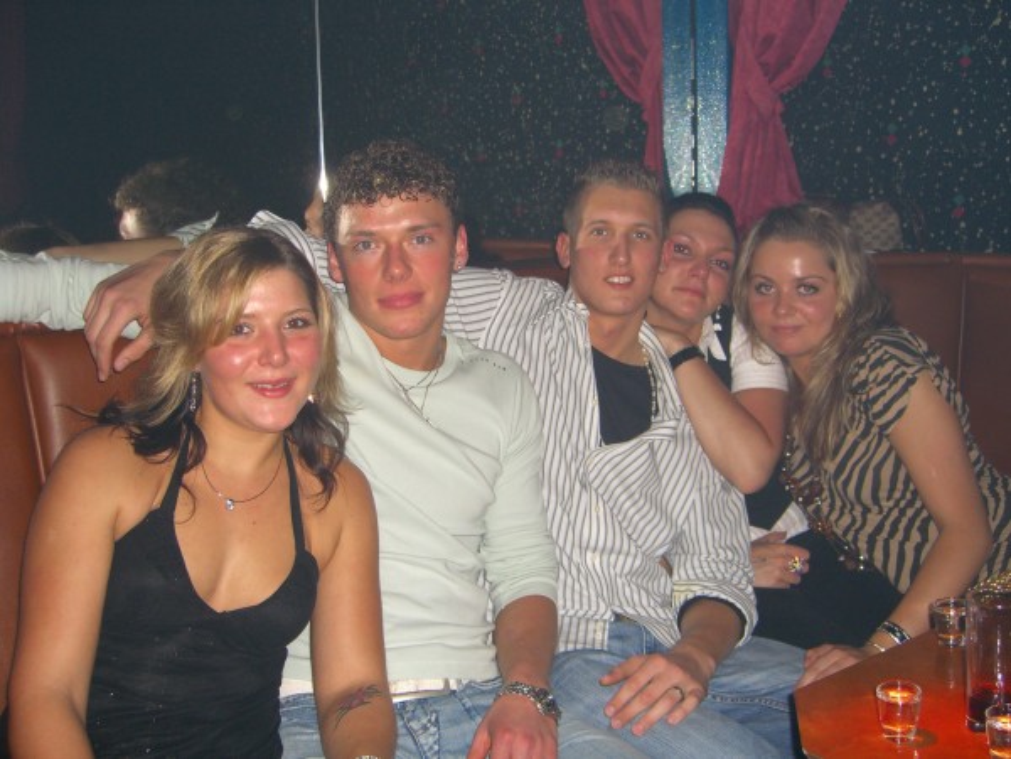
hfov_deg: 49.0
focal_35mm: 38
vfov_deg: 37.7
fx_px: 1110
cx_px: 506
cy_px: 380
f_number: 2.8
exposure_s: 1/60
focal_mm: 7.9
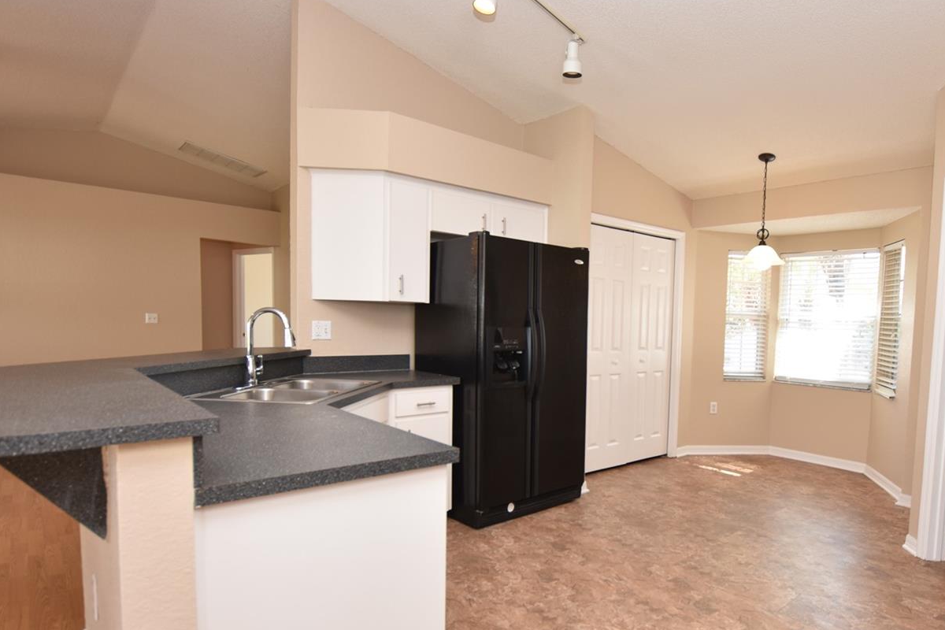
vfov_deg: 61.7
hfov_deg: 82.7
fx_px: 525
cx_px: 577
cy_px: 359
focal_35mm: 20
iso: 200
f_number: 4
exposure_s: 1/60
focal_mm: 10
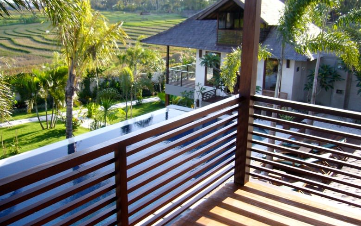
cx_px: 178
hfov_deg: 51.5
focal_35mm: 38
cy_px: 99
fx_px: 374
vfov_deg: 33.5
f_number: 2.8
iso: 80
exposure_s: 1/250
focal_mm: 5.8
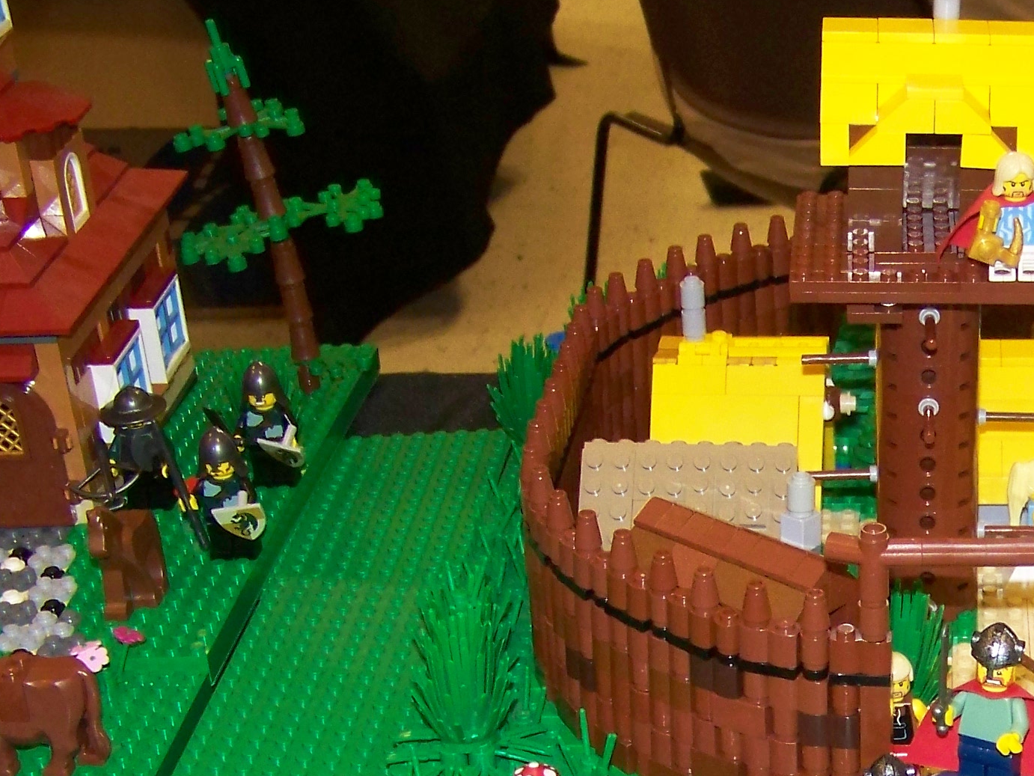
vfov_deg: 18.1
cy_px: 719
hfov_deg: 23.4
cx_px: 1030
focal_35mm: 80
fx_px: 2390
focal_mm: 5.85
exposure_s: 1/30
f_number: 2.8
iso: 200
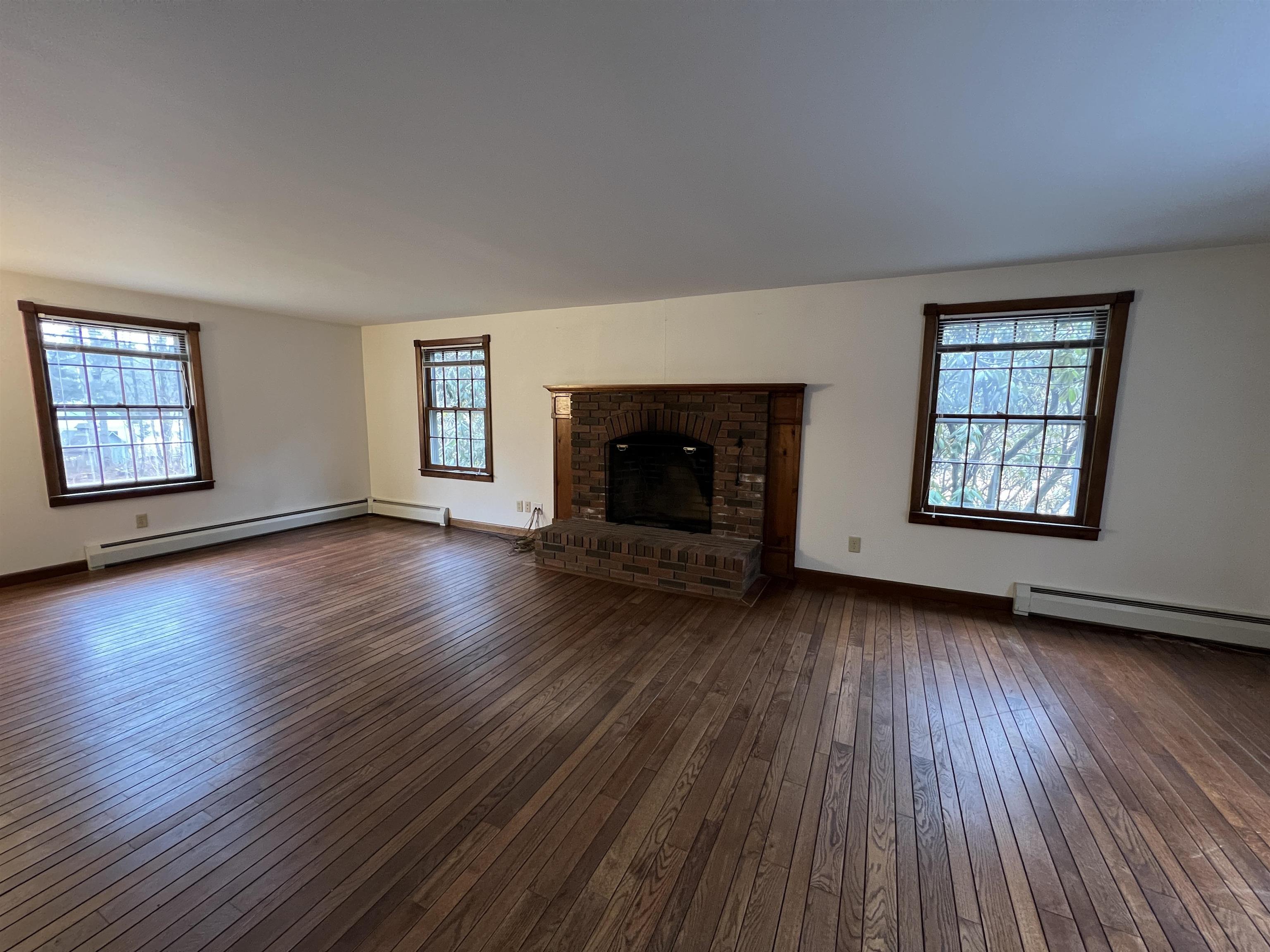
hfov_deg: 106.2
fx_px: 477
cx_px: 635
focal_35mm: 13
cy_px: 476
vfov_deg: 89.9
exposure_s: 1/60
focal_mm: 1.57
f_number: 1.8
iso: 320
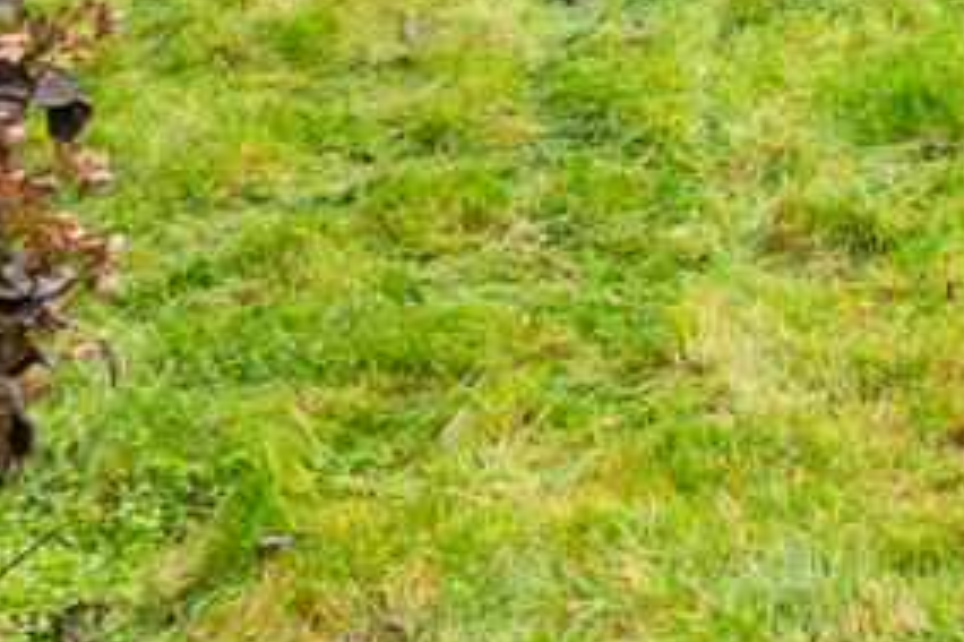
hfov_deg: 13.7
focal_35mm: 114
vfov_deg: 10.5
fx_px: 3051
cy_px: -863
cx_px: 2206
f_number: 11
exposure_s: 1/13
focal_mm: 18
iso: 250
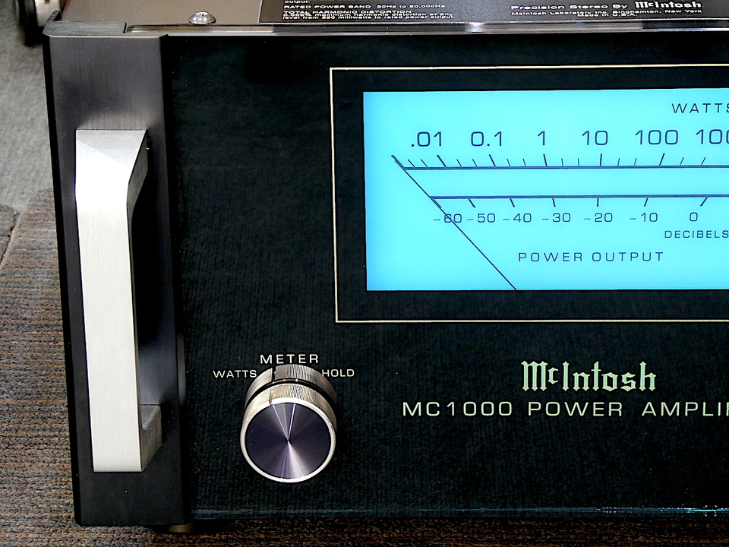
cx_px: 364
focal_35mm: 124
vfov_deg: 12.0
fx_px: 2611
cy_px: 274
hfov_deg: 15.9
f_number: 5.2
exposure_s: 1/4
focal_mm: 22.3
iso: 200
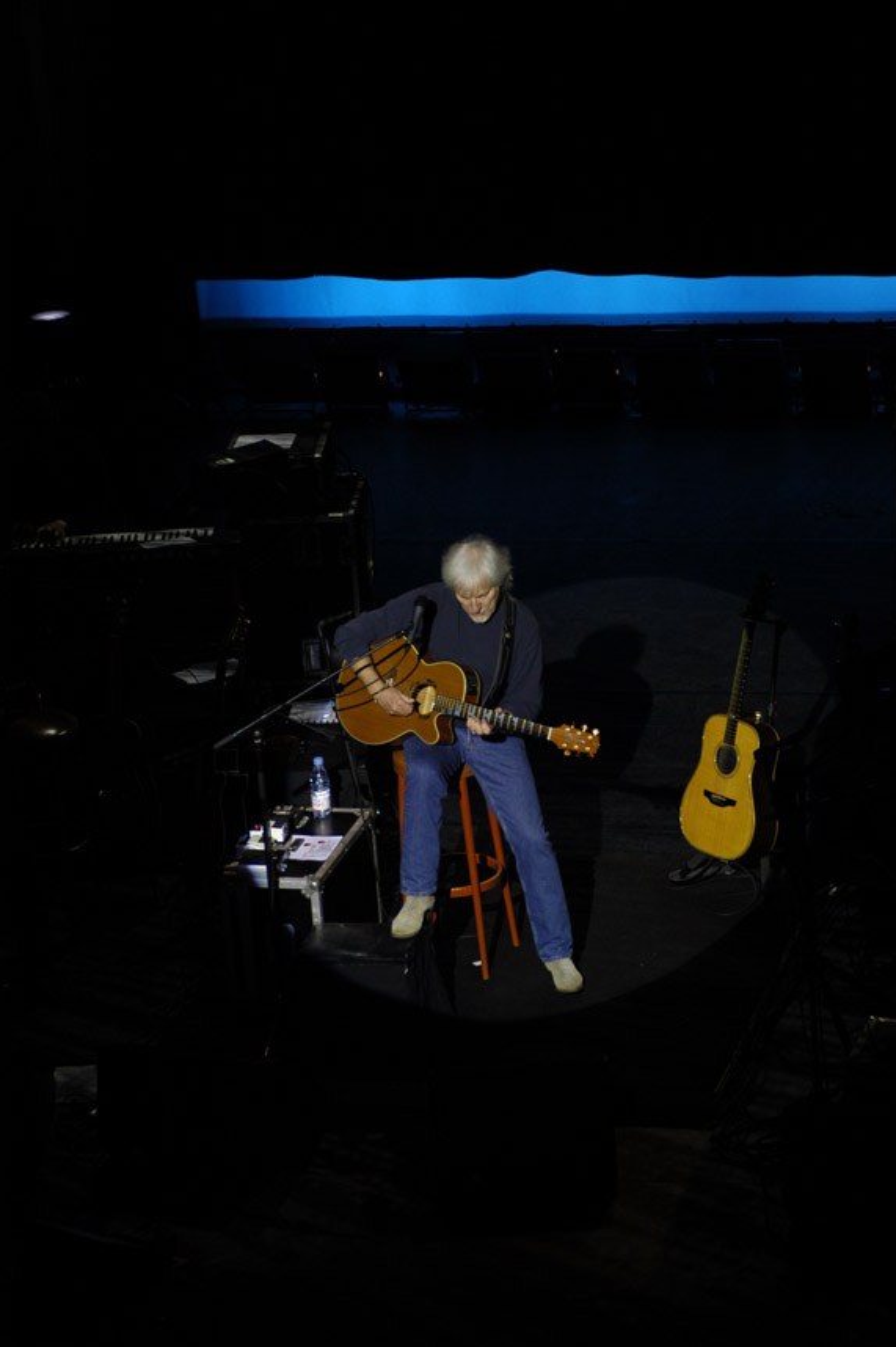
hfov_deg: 11.4
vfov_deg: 17.1
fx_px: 4485
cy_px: 604
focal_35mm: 120
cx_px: 510
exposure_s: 1/50
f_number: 3.5
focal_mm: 70
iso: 400
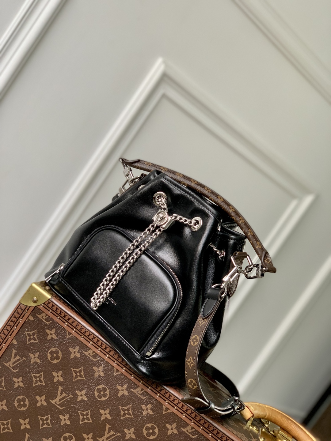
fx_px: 663
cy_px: 220
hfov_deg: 28.0
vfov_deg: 36.8
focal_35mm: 52
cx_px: 166
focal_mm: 6
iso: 100
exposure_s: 1/122
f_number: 2.4
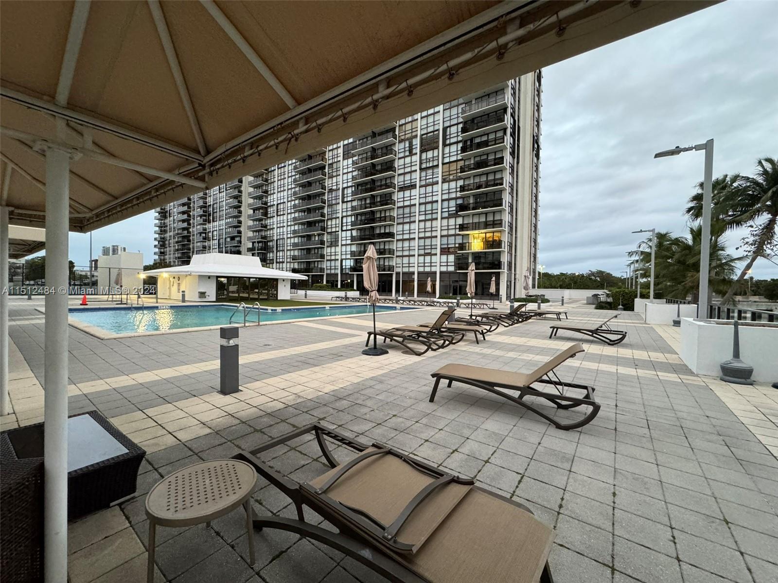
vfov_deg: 85.7
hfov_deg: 102.1
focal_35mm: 14
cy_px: 292
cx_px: 389
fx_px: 315
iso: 500
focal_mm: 2.22
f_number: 2.2
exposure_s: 1/60
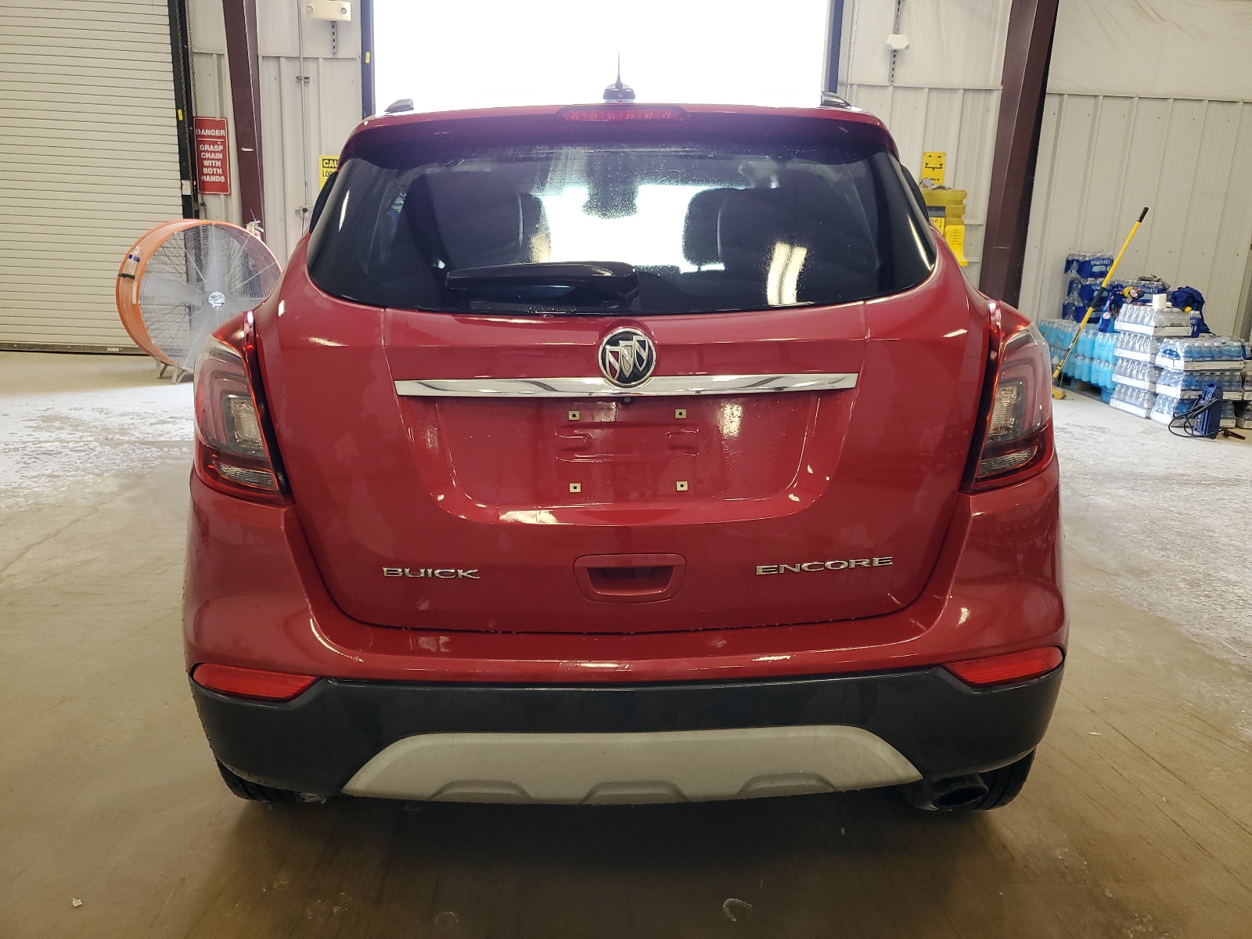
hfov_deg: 67.3
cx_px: 626
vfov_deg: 53.1
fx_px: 940
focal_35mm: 26
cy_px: 470
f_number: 1.5
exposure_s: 1/120
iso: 90
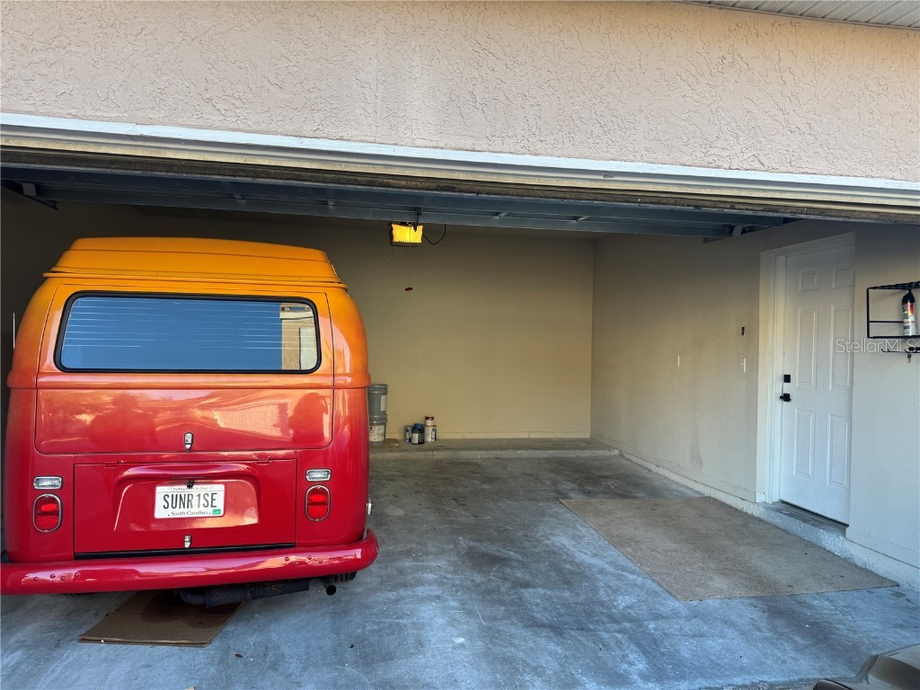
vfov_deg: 56.8
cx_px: 460
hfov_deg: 71.6
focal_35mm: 24
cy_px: 345
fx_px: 638
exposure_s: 1/230
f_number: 1.78
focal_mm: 6.76
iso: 64
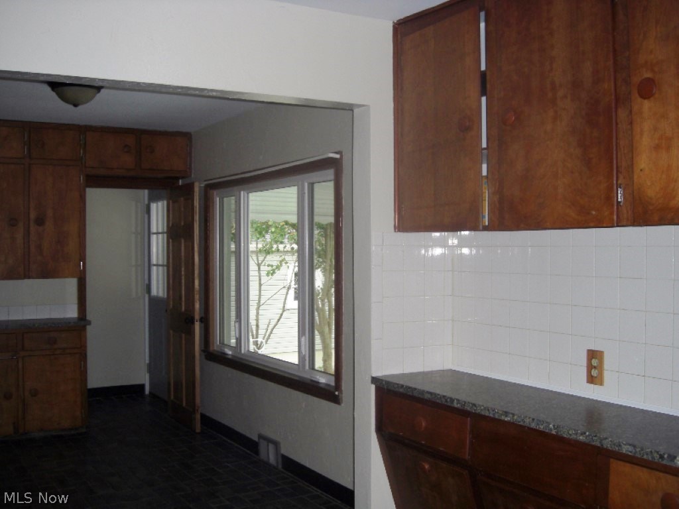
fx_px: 745
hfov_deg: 49.0
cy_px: 254
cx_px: 340
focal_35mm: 38
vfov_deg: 37.7
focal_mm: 7.9
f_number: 2.8
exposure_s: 1/60
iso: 200
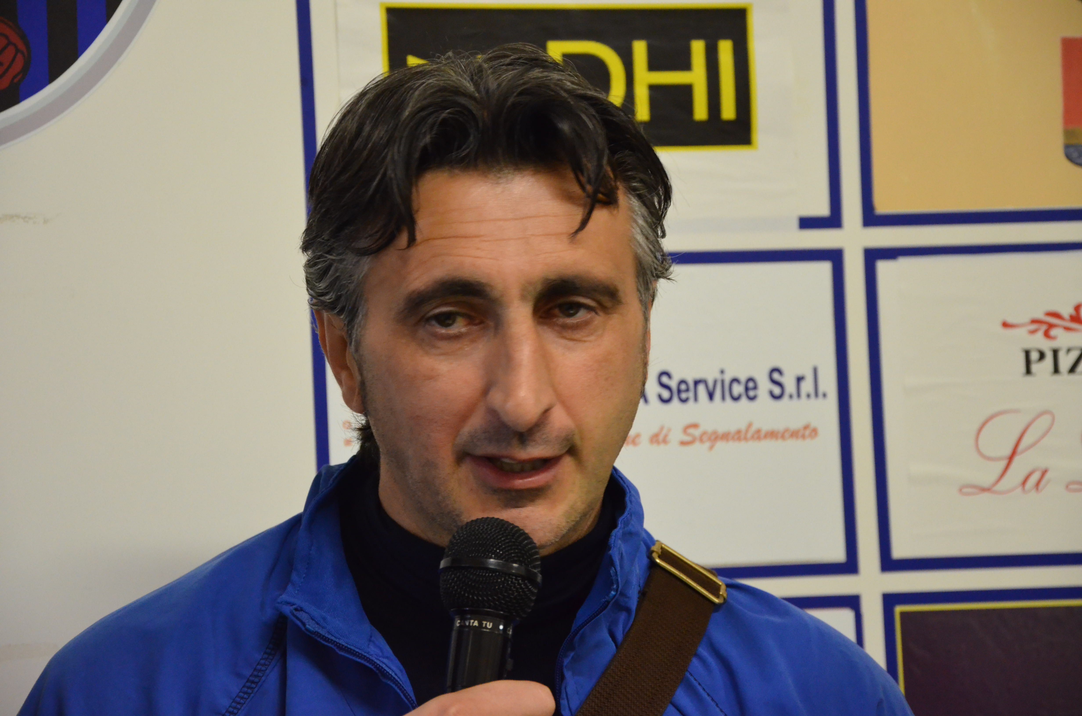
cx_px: 541
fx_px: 4049
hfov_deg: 15.2
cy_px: 358
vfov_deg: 10.1
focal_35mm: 135
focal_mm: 90
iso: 3200
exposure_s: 1/100
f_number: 5.6
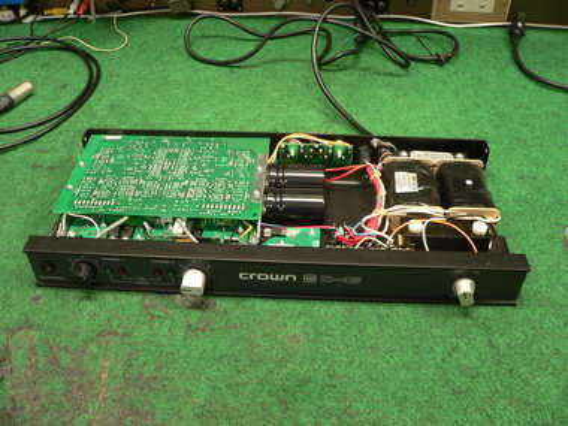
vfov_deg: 39.7
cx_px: 284
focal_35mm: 36
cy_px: 213
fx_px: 591
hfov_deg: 51.4
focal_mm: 6
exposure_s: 1/13
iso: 200
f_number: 2.8
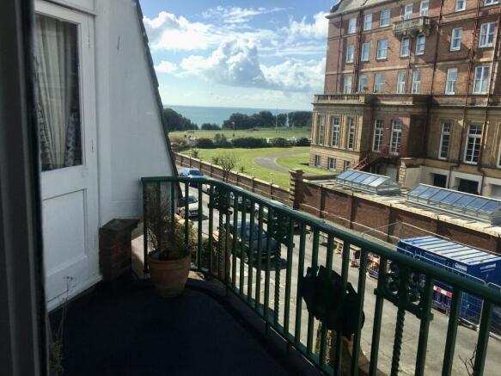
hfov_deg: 61.7
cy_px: 188
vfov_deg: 48.2
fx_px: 420
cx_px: 250
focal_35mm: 29
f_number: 2.2
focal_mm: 4.15
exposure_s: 1/1479
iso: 25
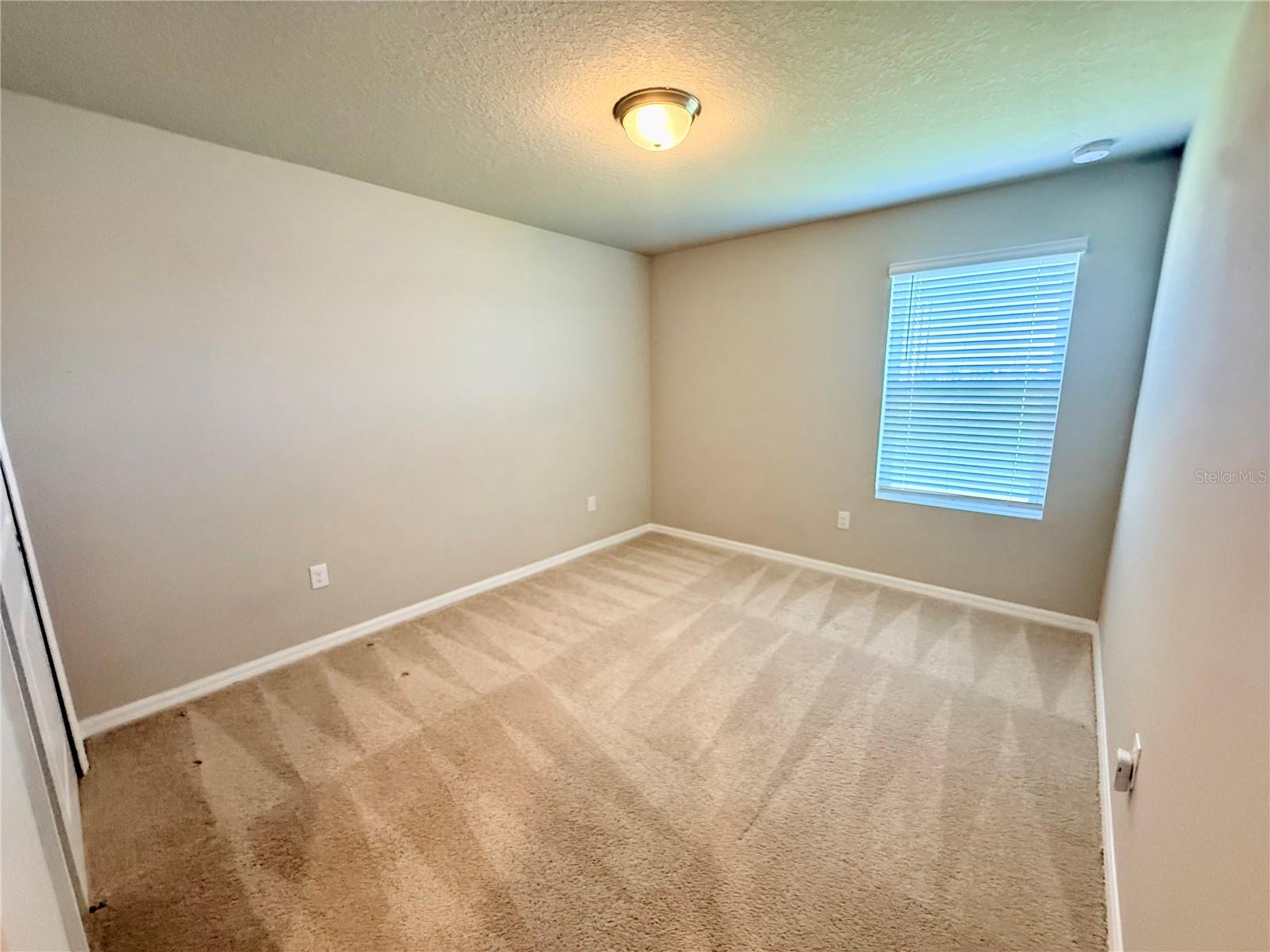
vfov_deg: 85.7
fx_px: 514
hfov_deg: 102.1
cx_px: 635
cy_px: 476
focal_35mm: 14
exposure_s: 1/120
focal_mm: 2.22
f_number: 2.2
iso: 500
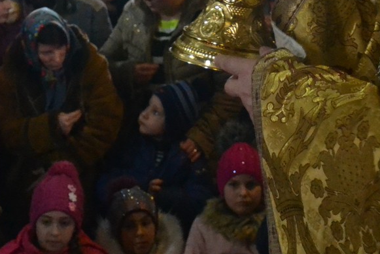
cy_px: -73
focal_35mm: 158
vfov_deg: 8.6
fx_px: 1669
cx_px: 245
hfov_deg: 13.0
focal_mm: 32
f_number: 4
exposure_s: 1/60
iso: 3200
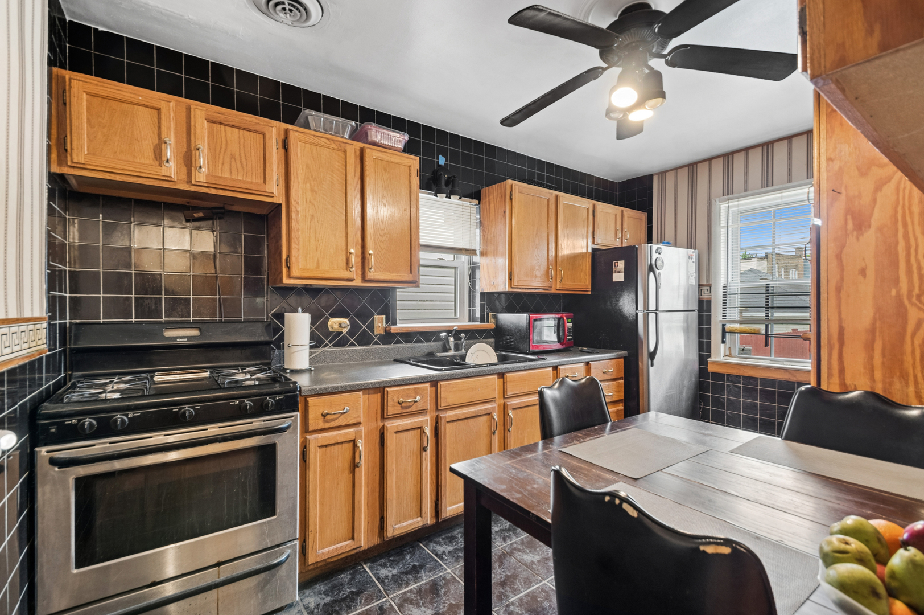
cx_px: 462
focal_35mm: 15
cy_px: 308
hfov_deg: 100.4
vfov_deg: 77.2
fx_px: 385
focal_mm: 10
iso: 400
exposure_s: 1/4
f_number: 8
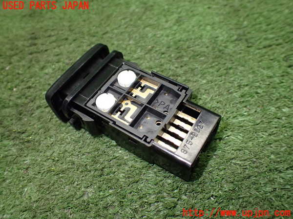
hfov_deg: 60.0
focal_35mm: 30
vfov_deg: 46.8
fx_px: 254
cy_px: 110
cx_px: 146
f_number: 2.3
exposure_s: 1/125
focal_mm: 5.4
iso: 500
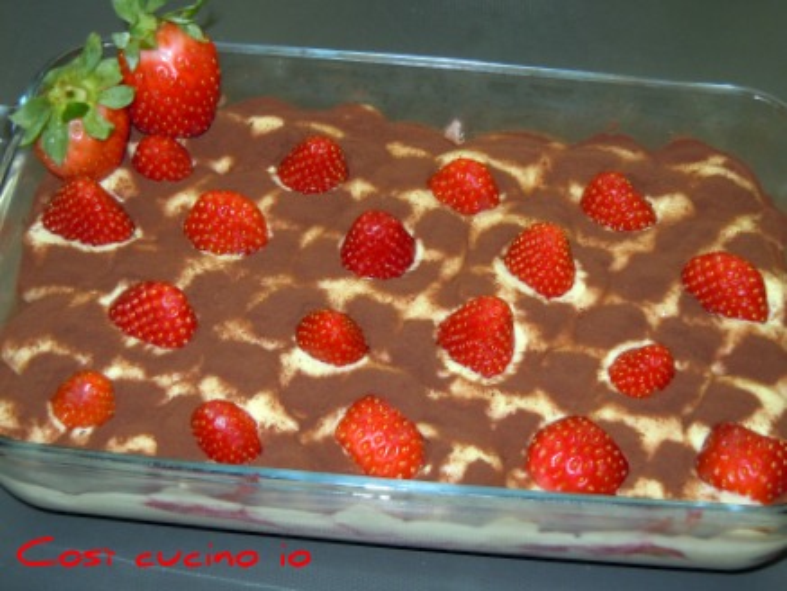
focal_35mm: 68
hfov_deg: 28.6
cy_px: 296
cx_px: 394
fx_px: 1546
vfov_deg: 21.6
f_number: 4.1
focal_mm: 12.2
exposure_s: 1/40
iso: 200
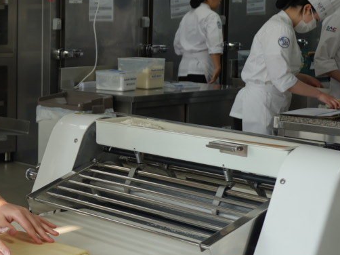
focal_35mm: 93
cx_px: -63
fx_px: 913
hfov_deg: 19.9
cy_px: 110
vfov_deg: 15.9
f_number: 4
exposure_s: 1/160
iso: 100
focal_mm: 20
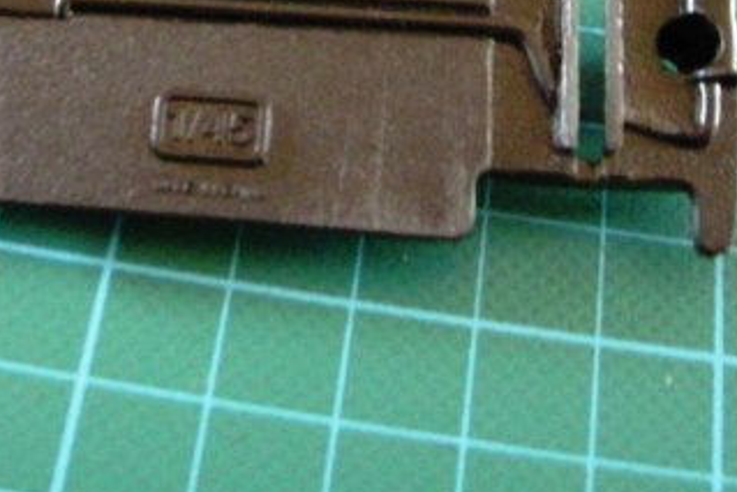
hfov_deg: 27.6
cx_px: 270
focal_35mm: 73
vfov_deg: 18.2
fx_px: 1495
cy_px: -12
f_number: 2.8
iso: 800
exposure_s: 1/6.3
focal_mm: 5.7
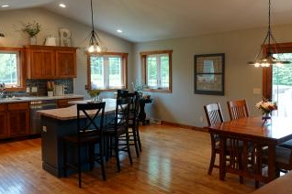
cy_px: 88
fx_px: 276
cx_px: 174
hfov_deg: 55.4
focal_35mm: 34
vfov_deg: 38.8
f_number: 2.4
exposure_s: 1/40
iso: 100
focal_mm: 8.8
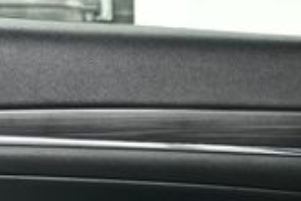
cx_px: 215
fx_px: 1262
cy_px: 356
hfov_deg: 13.6
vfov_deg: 8.7
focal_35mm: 151
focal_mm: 26
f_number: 5
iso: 100
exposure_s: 1/160
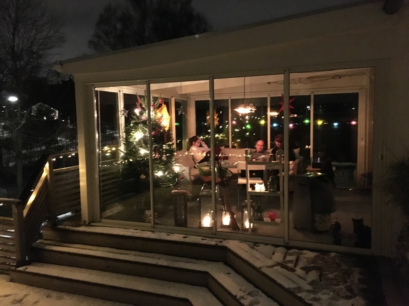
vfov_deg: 48.2
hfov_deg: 61.7
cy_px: 153
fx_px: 343
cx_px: 204
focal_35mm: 29
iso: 1600
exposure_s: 1/17
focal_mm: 4.15
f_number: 2.2
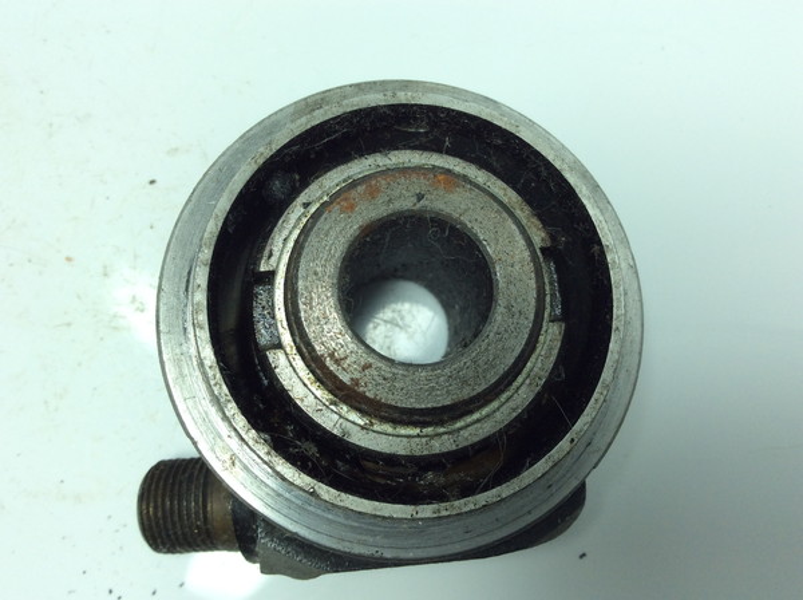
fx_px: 741
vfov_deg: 44.0
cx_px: 402
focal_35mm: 32
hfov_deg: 56.9
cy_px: 300
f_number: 2.4
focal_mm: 3.3
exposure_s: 1/307
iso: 32
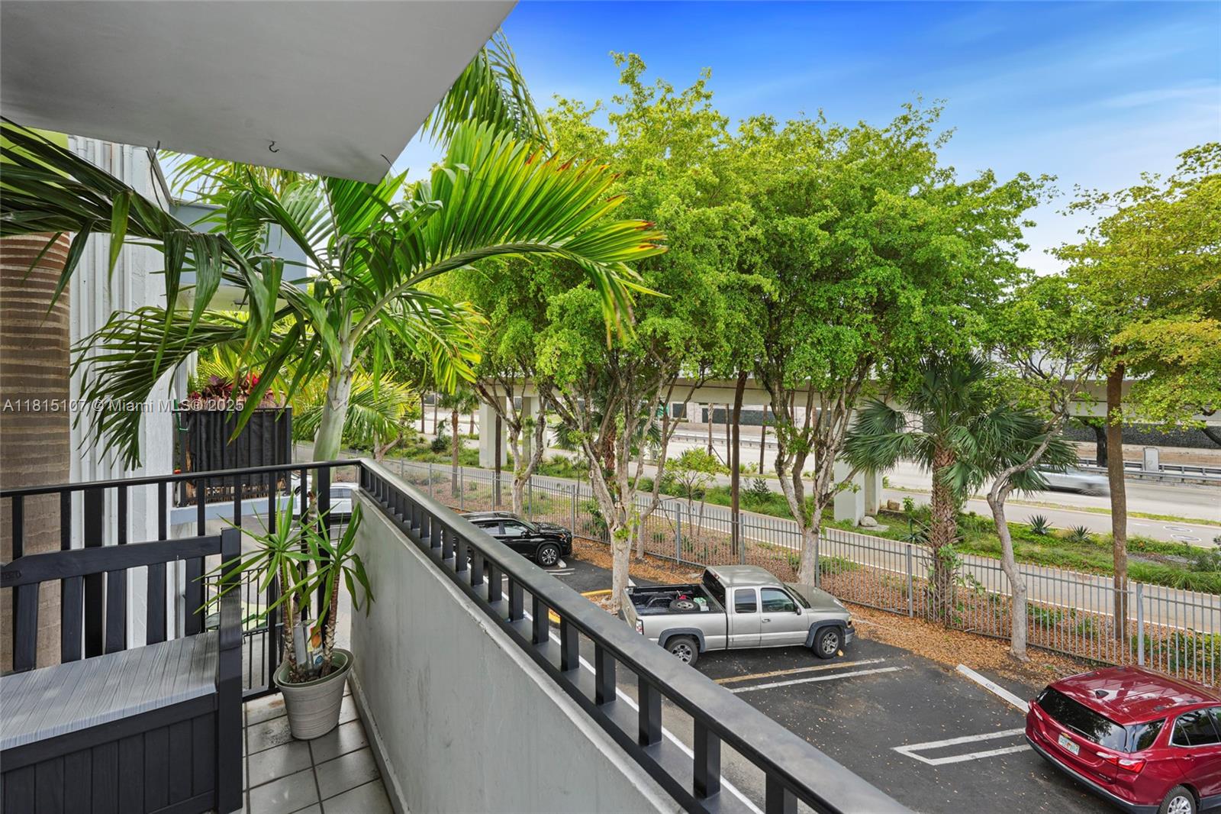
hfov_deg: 95.0
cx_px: 610
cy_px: 407
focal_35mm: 16
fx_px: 559
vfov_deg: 72.0
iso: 100
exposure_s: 1/25
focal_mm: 16.5
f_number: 11
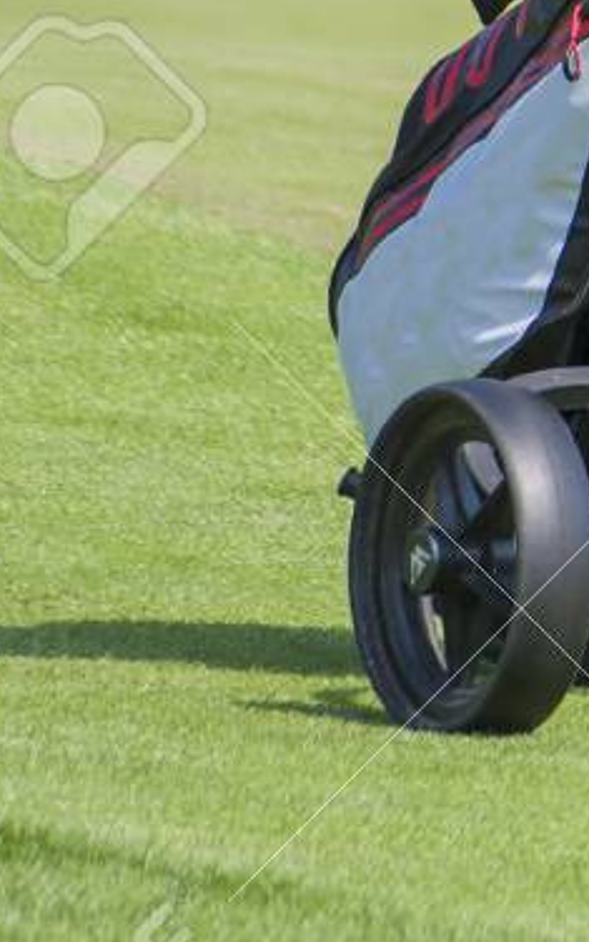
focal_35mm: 1426
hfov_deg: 0.9
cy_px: 41
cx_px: 1434
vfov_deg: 1.5
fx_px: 36625
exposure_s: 1/2000
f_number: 5.6
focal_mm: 270
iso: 500
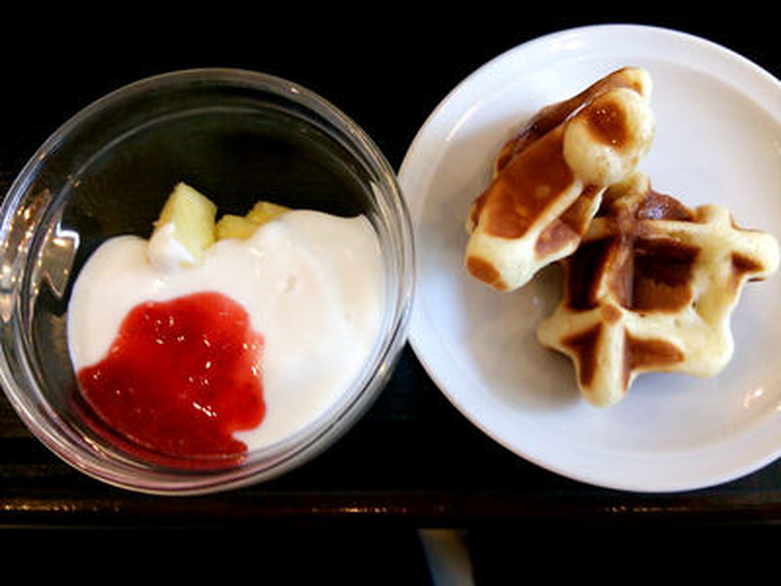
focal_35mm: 30
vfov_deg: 46.8
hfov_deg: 60.0
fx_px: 677
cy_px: 293
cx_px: 390
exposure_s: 1/35
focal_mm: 4.06
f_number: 1.94
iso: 160
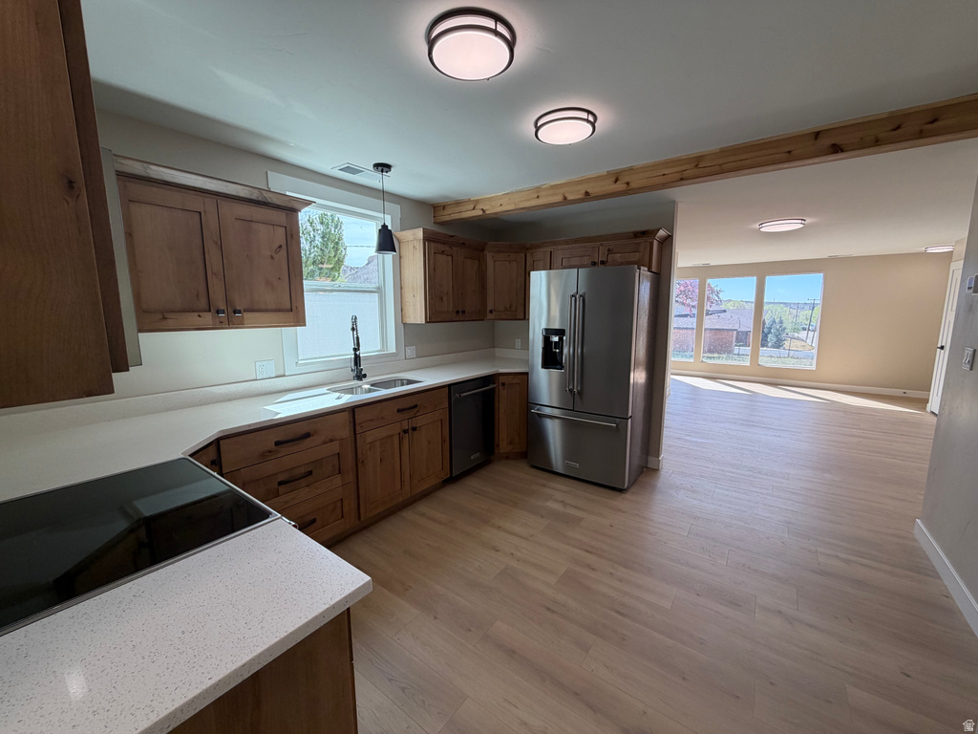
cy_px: 367
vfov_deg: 85.7
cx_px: 489
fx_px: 396
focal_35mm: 14
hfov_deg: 102.1
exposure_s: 1/138
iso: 50
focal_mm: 2.22
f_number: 2.2
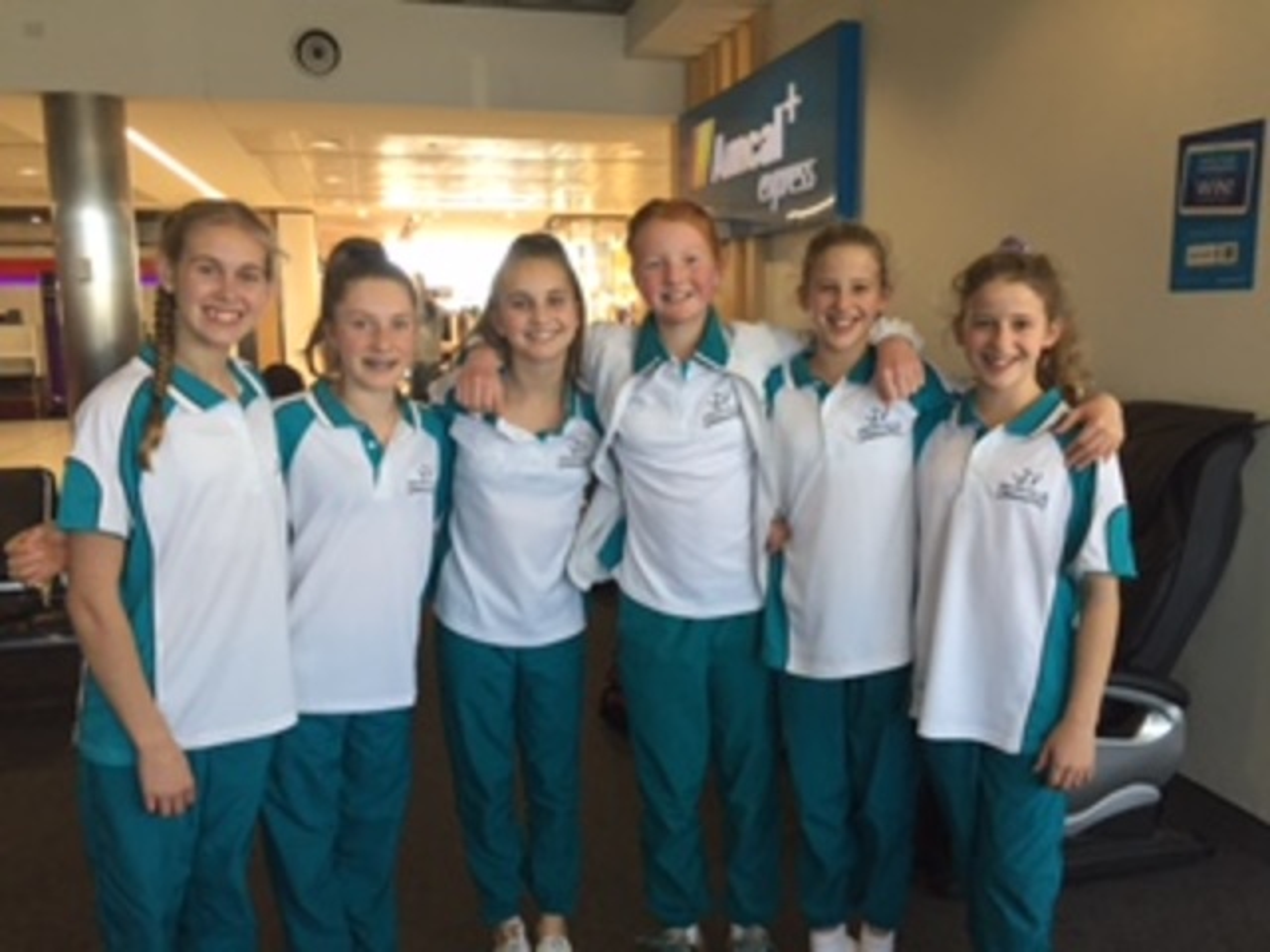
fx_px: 1064
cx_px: 635
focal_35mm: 29
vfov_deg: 48.2
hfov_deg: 61.7
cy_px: 476
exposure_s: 1/30
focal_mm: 4.15
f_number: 2.2
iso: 50
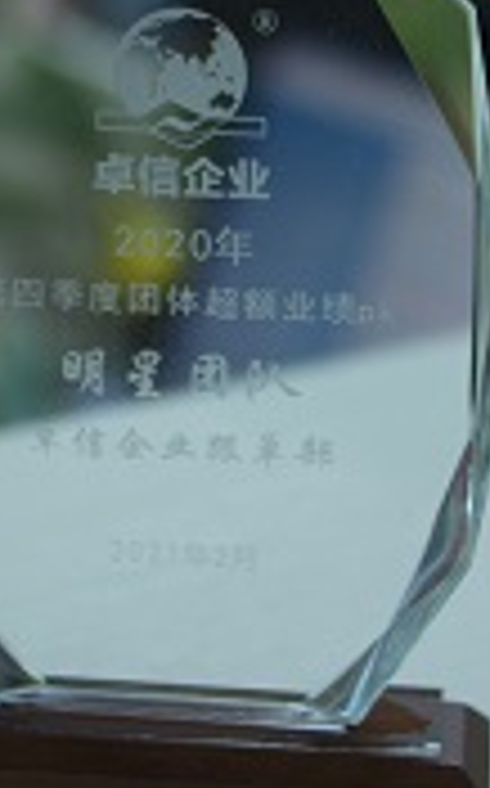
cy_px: -108
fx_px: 2870
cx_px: 216
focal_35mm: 134
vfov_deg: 15.2
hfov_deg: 9.8
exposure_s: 1/100
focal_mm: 24
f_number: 1.4
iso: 100
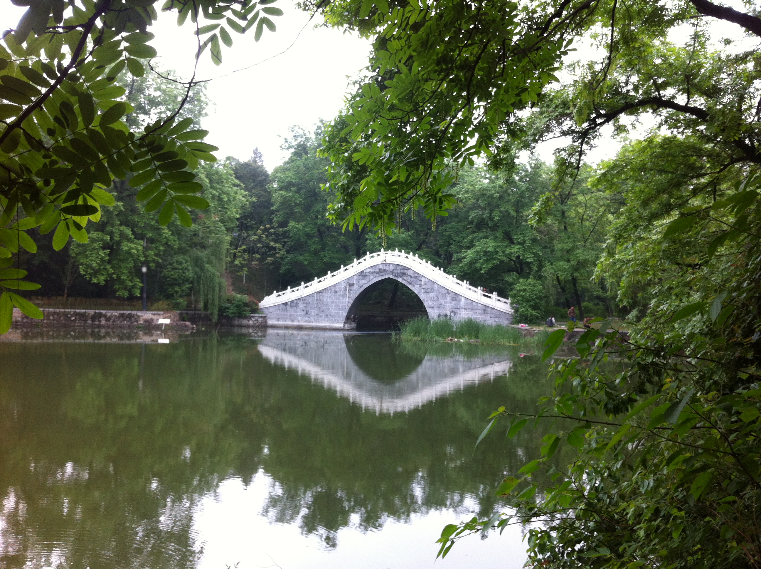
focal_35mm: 35
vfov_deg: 40.6
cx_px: 380
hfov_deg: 52.7
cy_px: 284
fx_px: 768
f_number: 2.8
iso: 100
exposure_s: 1/120
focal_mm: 3.85
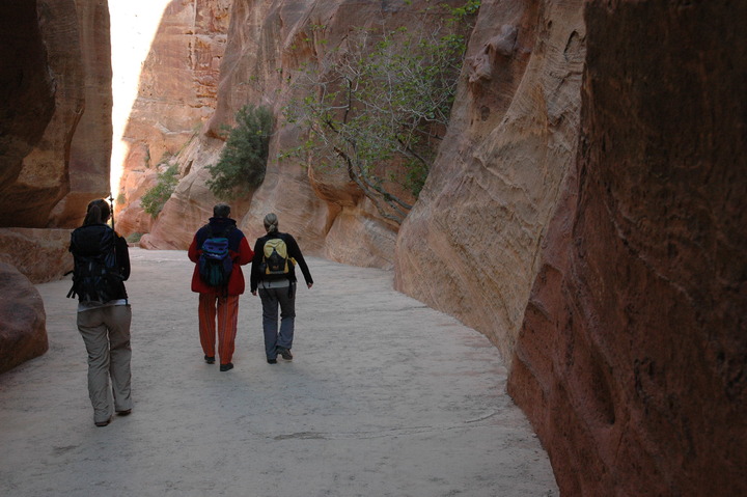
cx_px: 374
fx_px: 840
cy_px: 248
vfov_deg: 33.0
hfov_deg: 48.0
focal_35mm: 40
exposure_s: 1/160
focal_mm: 27
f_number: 6.3
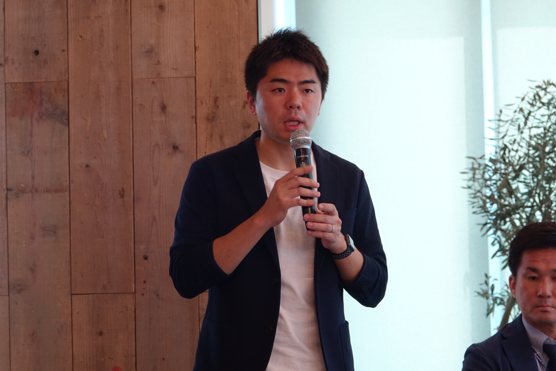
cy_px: 186
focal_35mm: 200
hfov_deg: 10.3
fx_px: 3089
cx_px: 278
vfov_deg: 6.9
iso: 800
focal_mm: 73.24
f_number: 4
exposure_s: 1/40
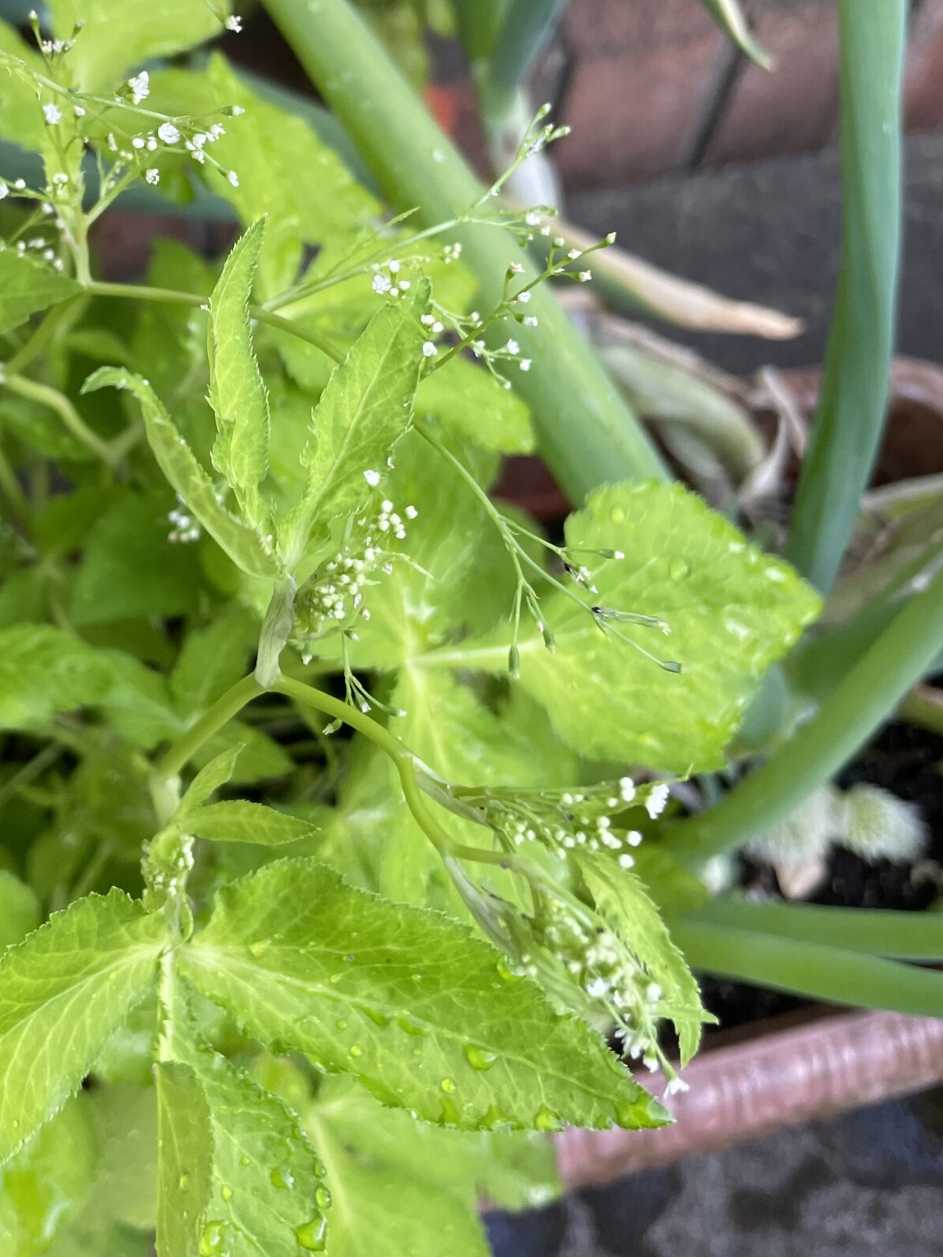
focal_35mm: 42
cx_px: 233
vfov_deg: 44.1
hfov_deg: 33.6
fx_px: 1525
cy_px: 416
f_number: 1.6
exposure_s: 1/121
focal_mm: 4.2
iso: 80
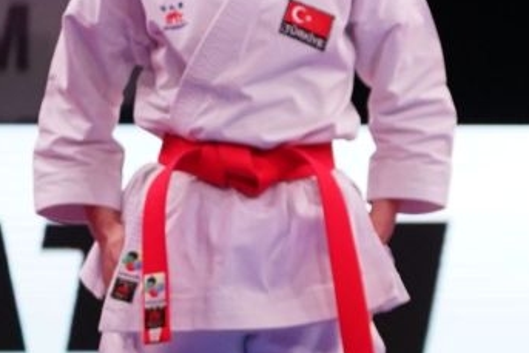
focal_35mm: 514
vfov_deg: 2.7
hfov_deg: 3.9
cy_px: 176
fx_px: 7556
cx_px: 1373
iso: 1600
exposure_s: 1/500
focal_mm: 98
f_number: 2.8
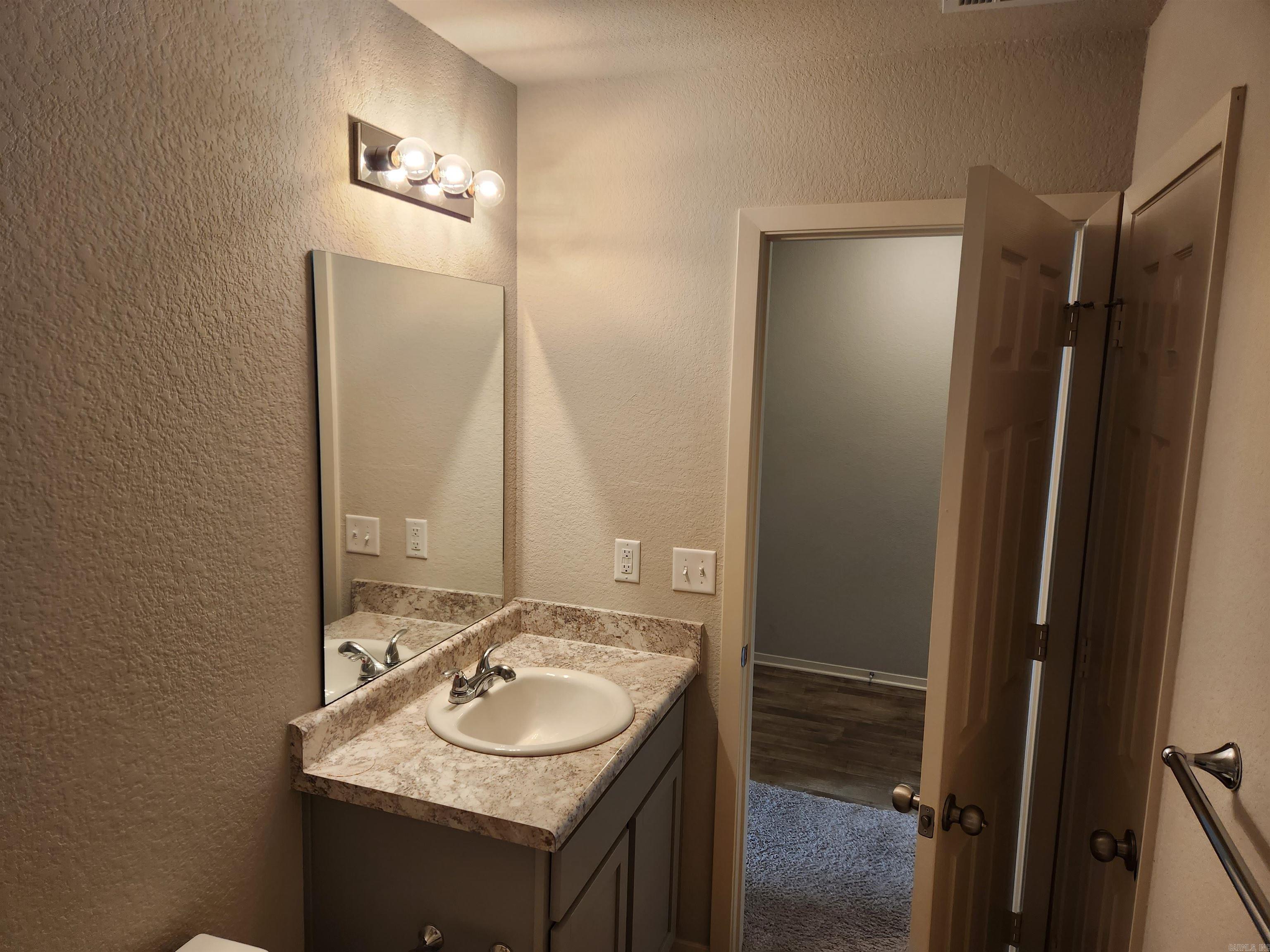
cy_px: 476
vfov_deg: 58.9
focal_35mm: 23
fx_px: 844
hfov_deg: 73.9
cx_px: 635
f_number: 1.8
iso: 125
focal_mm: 5.4
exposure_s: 1/120
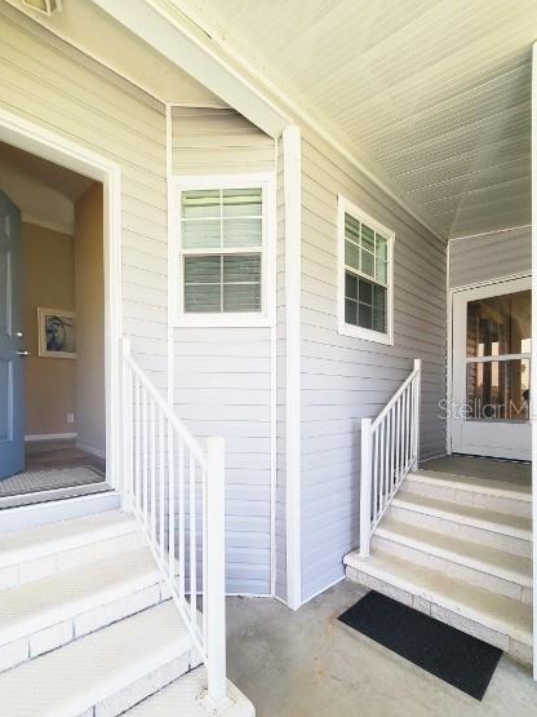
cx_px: 249
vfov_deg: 97.6
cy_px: 408
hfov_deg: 81.6
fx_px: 310
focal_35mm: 15
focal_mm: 1.8
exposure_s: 1/120
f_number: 2.2
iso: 64
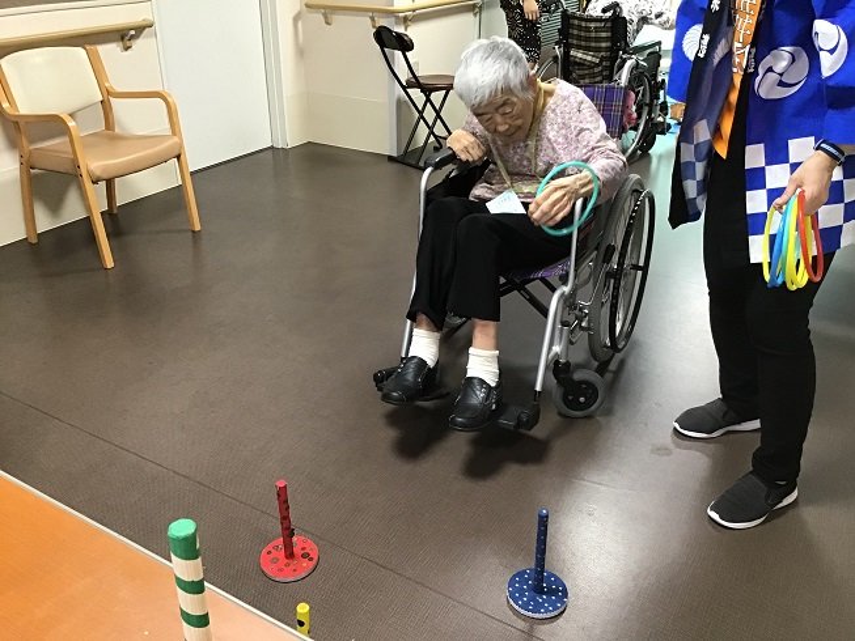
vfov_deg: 45.5
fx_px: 766
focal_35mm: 31
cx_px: 428
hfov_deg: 58.3
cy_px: 320
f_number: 2.4
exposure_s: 1/30
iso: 125
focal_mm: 3.3
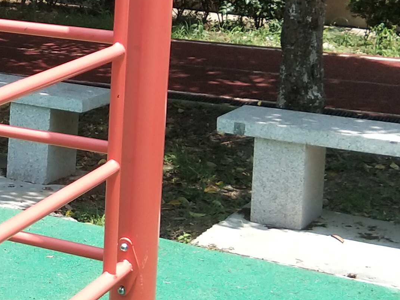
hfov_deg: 15.6
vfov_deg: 12.2
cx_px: -91
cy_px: 35
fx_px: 1398
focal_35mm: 121
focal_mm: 3.69
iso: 50
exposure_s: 1/539
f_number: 2.2
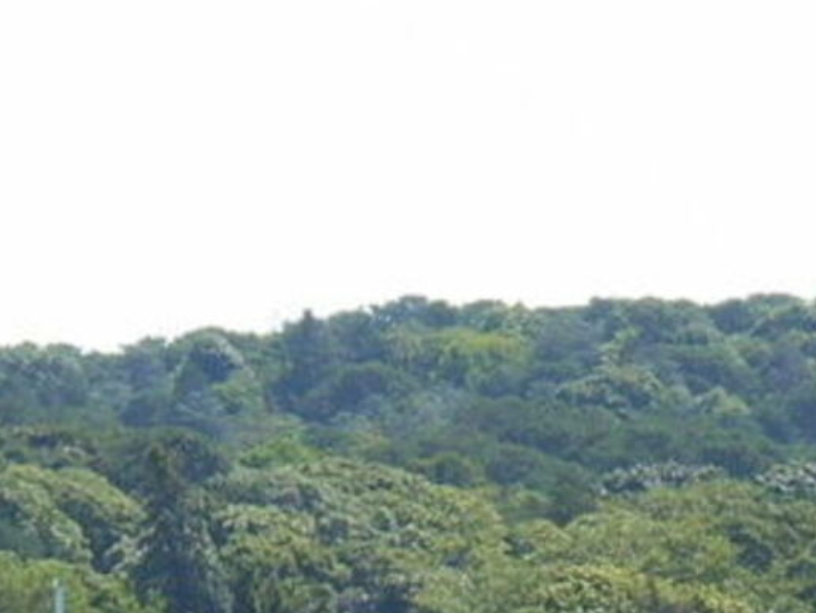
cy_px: 874
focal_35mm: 594
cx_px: -265
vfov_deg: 2.5
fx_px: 14006
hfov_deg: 3.3
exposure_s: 1/250
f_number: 5.1
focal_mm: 18.8
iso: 80
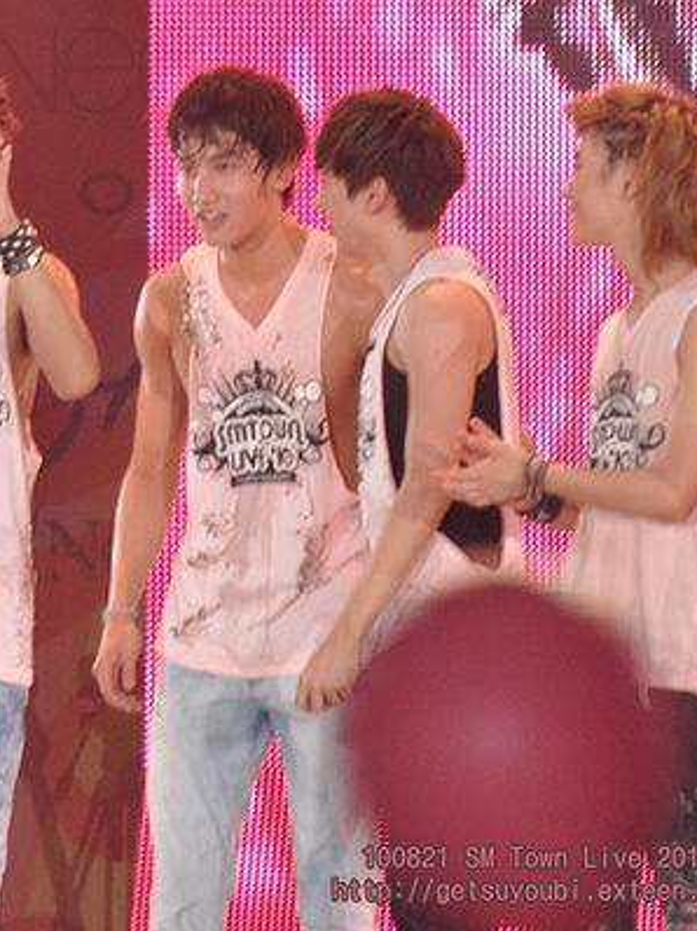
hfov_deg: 2.3
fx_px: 17550
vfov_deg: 3.0
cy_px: 466
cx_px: 101
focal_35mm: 653
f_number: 5.6
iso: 1000
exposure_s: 1/100
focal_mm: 300
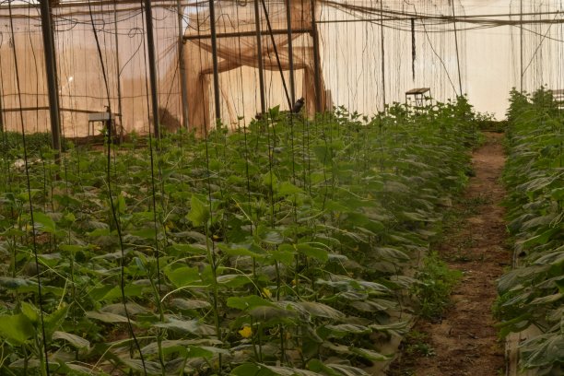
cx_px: 282
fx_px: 1292
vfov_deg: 16.6
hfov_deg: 24.6
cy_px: 188
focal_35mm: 82
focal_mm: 55
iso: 400
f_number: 25
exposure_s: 1/125
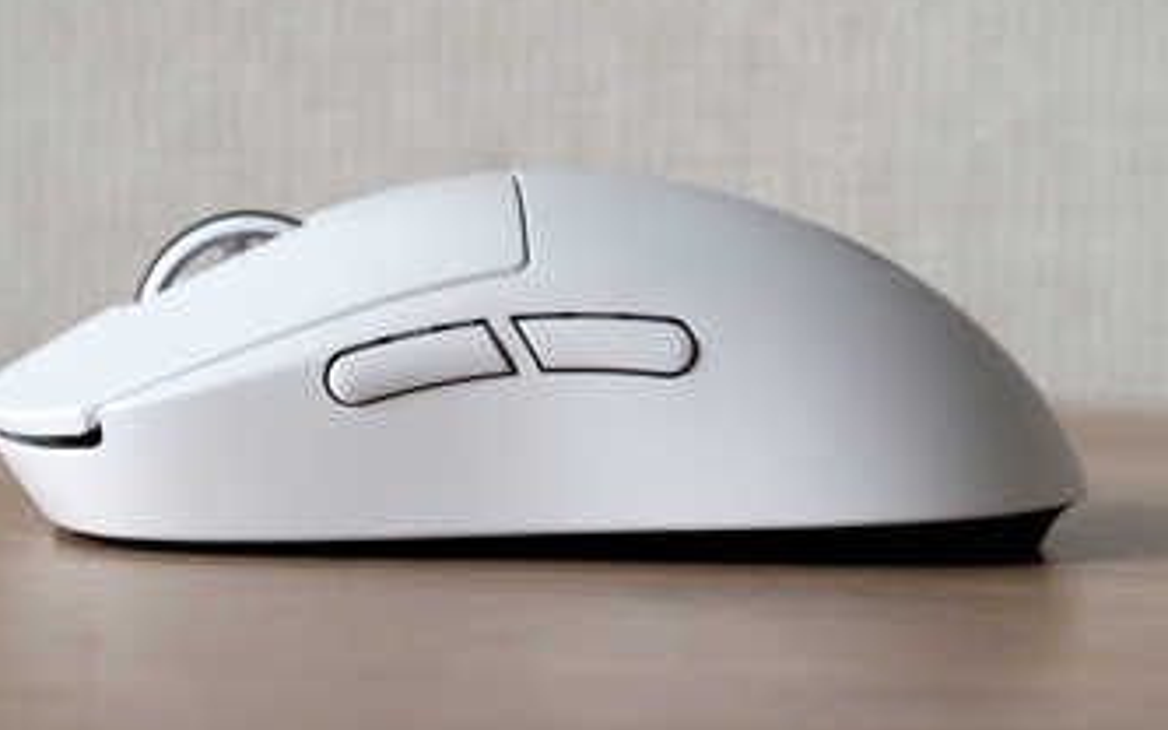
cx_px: 526
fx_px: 4869
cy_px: 337
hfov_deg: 13.7
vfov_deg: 8.6
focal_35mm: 153
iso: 500
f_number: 4.5
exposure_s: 1/125
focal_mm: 60
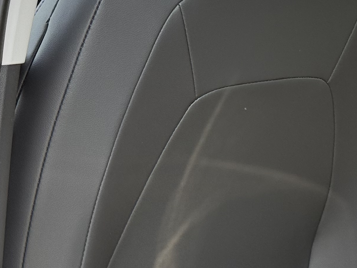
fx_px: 1640
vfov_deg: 9.3
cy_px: 73
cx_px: 396
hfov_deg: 12.2
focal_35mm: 159
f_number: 1.78
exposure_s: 1/392
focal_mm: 6.76
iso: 100
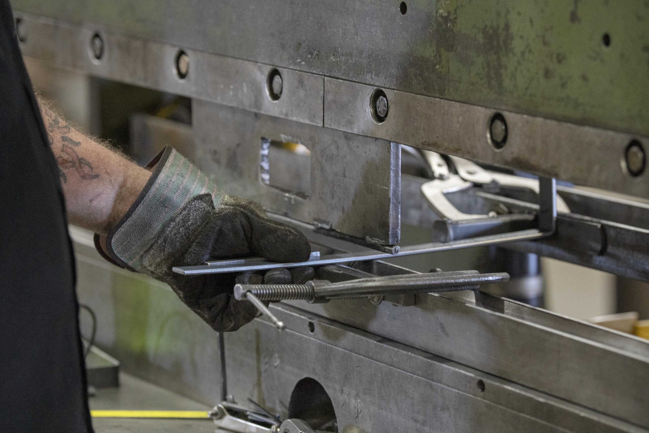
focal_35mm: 150
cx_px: 324
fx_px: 2704
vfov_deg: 9.1
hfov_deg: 13.7
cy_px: 216
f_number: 2.8
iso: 2500
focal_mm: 100
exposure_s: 1/125
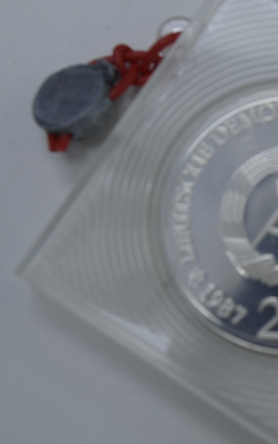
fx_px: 982
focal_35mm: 81
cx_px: 286
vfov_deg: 25.5
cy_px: 216
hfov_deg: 15.8
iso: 280
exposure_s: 1/60
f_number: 8
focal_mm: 34
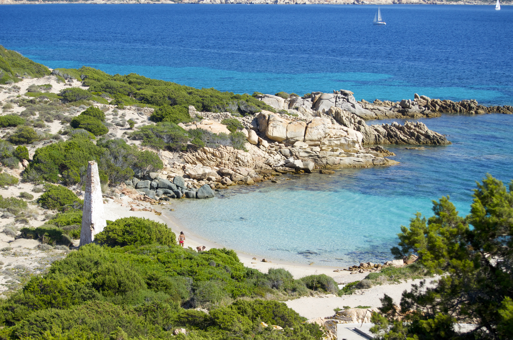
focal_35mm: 82
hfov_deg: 24.7
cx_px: 256
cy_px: 170
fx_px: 1173
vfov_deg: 16.5
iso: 100
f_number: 6.3
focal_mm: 55
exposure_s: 1/500
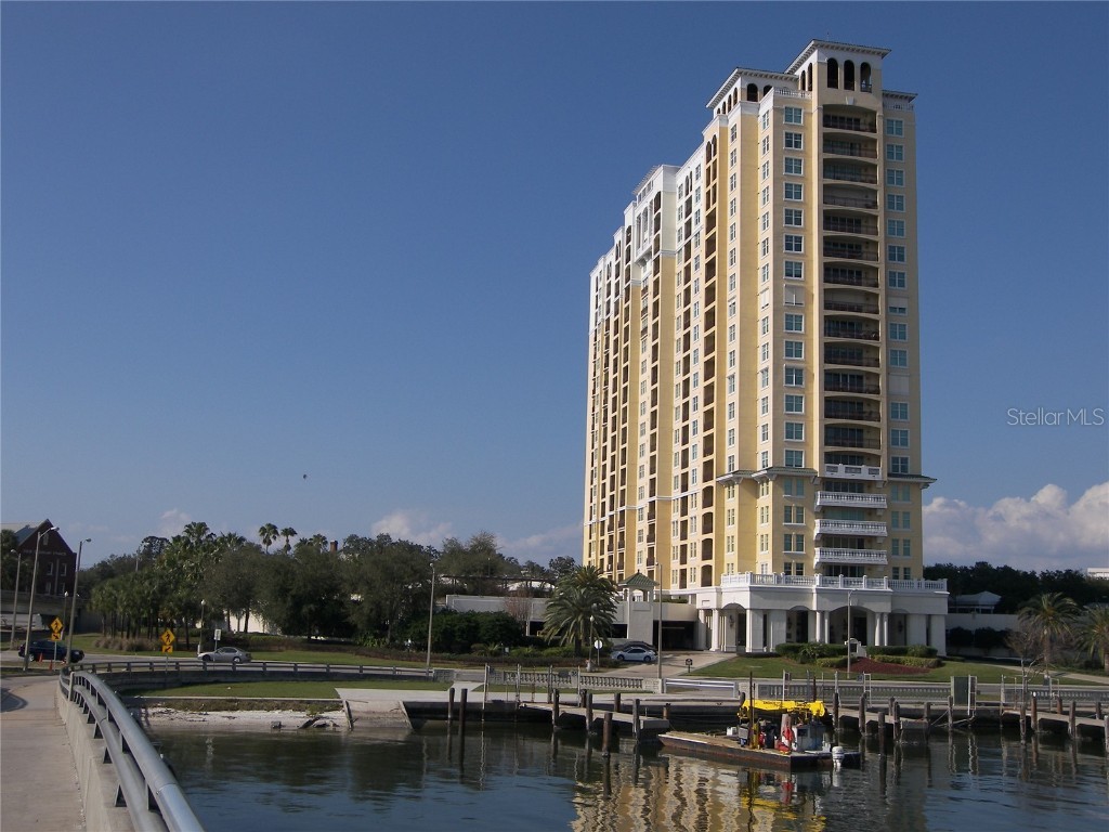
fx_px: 1281
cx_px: 554
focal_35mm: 40
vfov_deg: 36.0
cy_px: 416
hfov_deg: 46.8
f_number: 3.2
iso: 50
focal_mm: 8.4
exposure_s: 1/1600
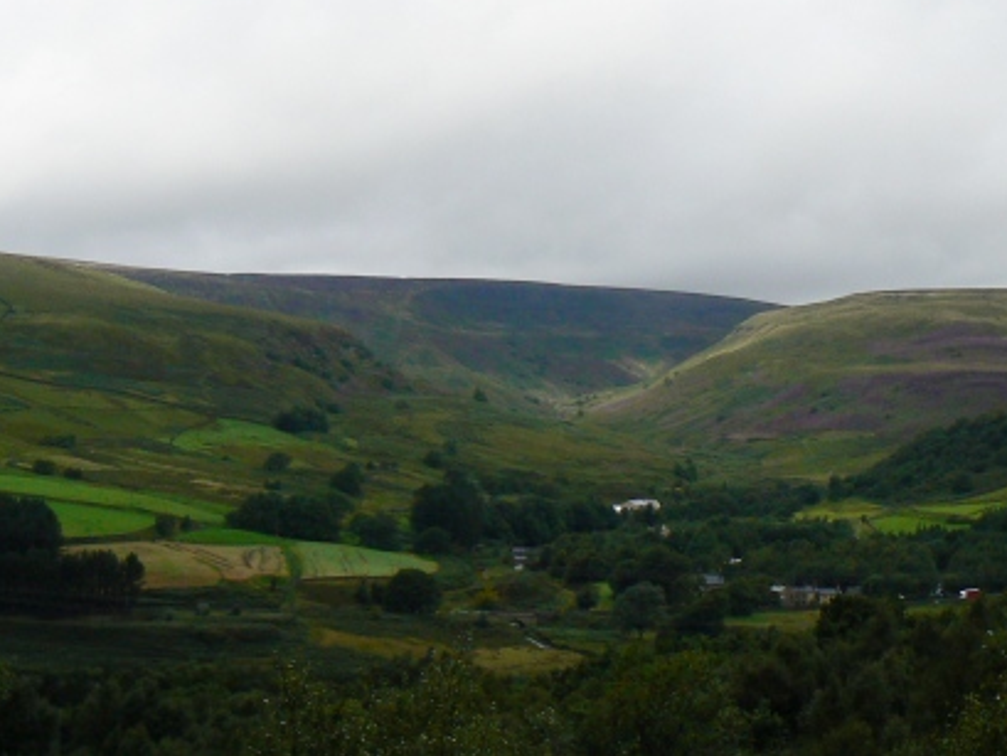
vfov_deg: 37.7
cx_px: 507
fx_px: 1106
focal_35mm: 38
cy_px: 360
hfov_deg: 49.0
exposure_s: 1/400
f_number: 6.3
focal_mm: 6
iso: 80
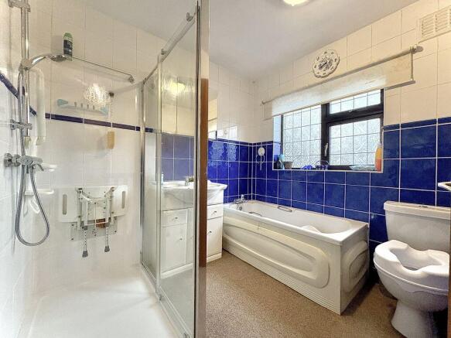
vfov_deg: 85.7
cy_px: 169
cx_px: 226
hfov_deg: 102.1
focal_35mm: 14
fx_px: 182
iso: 500
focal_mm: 2.22
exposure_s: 1/60
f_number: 2.2
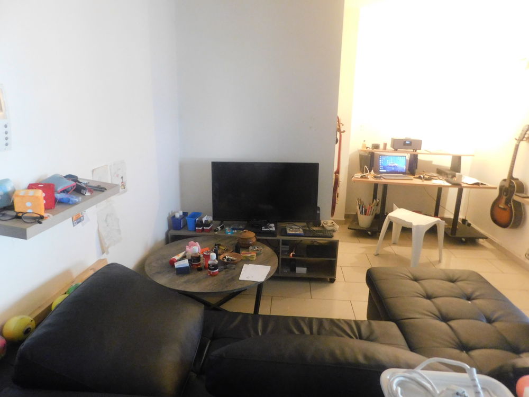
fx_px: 351
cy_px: 198
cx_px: 264
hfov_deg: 73.9
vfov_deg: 58.9
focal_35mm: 23
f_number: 3
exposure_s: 1/8
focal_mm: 4
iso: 800
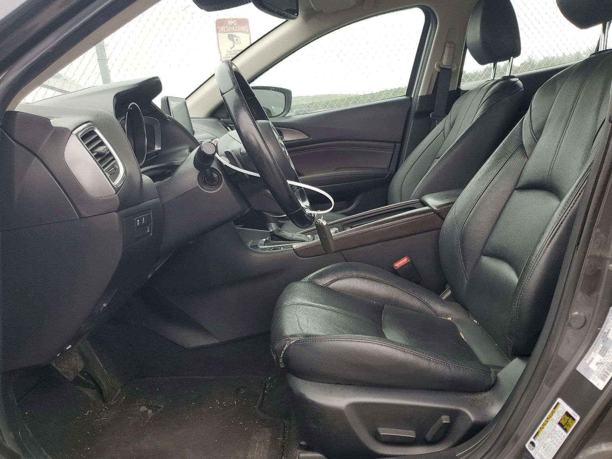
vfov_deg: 51.4
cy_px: 234
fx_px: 477
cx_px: 315
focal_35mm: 27
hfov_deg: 65.3
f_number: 1.5
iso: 50
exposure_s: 1/233
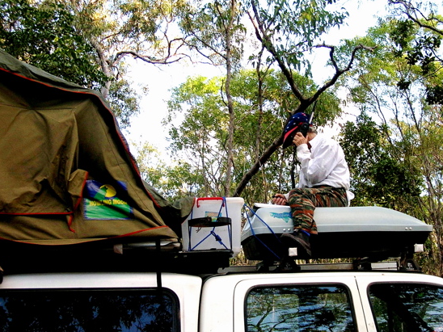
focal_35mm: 42
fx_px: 537
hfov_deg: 44.8
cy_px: 139
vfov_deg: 34.3
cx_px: 216
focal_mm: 6
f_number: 2.7
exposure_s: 1/94.4
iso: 50
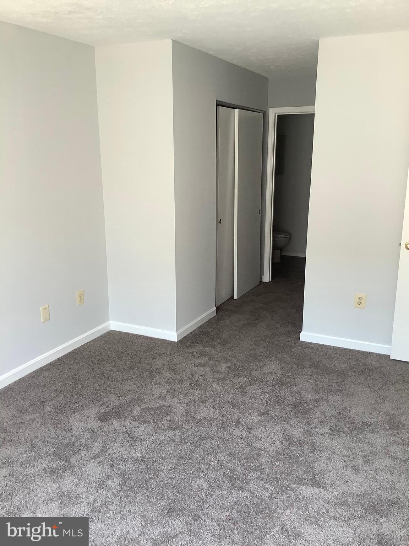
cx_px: 204
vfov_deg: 58.4
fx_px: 488
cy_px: 273
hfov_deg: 45.4
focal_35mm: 31
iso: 64
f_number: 2.4
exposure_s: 1/50
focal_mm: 3.3
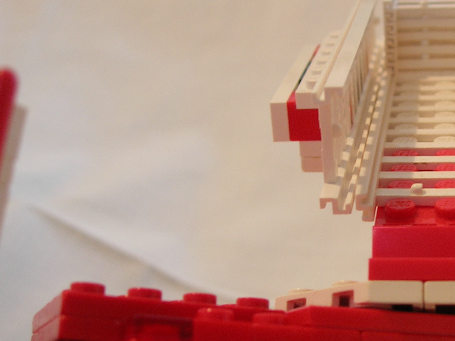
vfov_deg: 20.4
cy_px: 180
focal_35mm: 72
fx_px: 946
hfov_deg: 26.1
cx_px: 413
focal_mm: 7.8
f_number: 2.8
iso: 64
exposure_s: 1/4.4
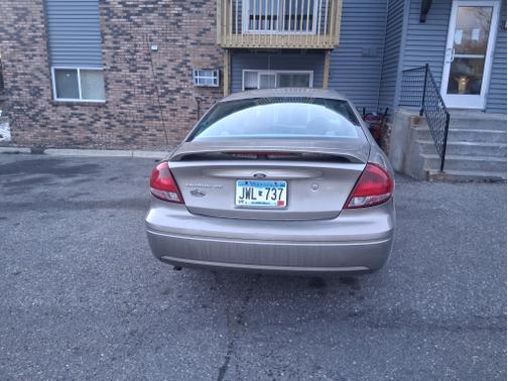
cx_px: 254
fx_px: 382
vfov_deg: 53.1
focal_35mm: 26
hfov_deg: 67.3
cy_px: 190
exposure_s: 1/60
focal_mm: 3.98
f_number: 1.8
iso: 320
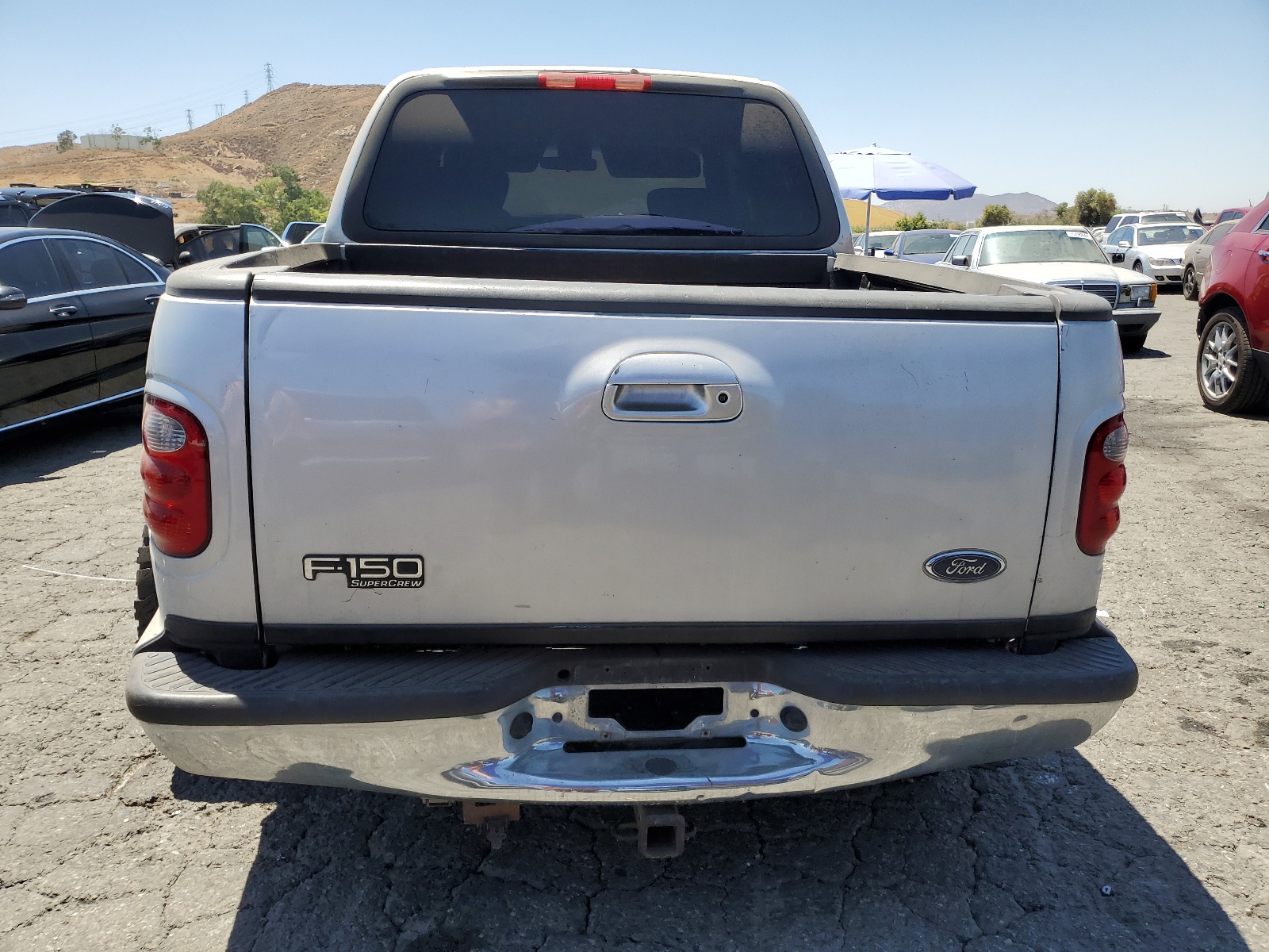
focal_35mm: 26
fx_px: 953
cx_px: 634
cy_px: 476
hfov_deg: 67.3
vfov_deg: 53.1
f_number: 1.5
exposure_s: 1/2000
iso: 50
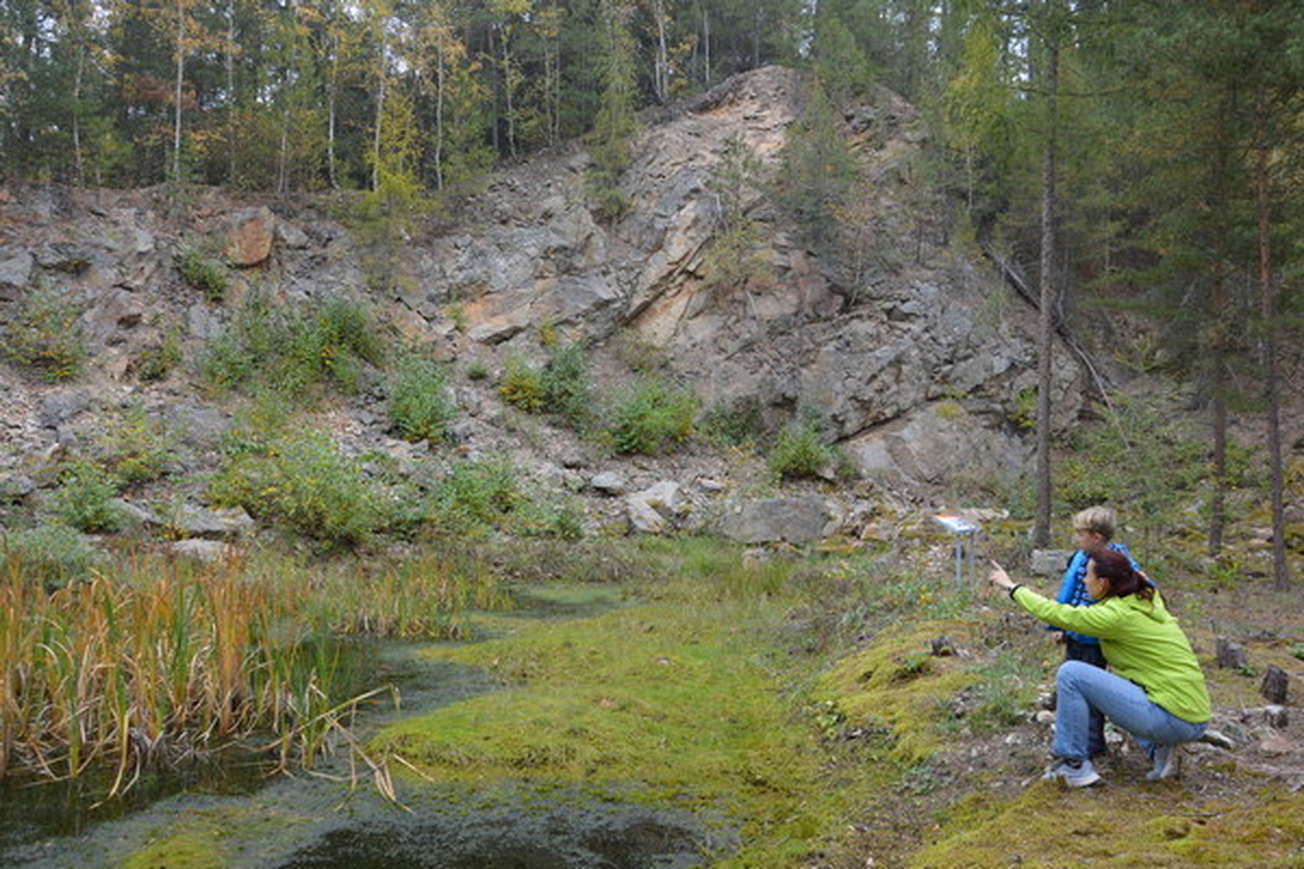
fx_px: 978
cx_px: 652
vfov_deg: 47.9
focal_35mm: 27
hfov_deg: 67.4
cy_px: 434
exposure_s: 1/100
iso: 400
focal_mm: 18
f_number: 5
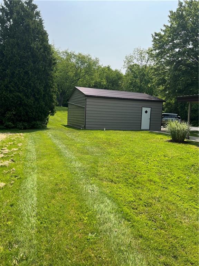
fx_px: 199
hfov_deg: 53.1
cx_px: 100
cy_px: 133
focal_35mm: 26
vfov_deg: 67.3
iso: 50
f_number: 1.5
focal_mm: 5.7
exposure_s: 1/2632
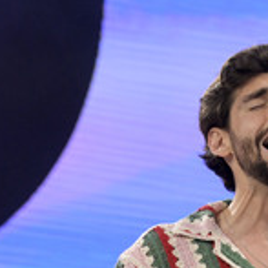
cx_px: 269
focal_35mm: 522
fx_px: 4572
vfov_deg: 3.4
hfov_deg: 3.4
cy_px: 259
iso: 4000
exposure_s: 1/1600
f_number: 6.3
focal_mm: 200
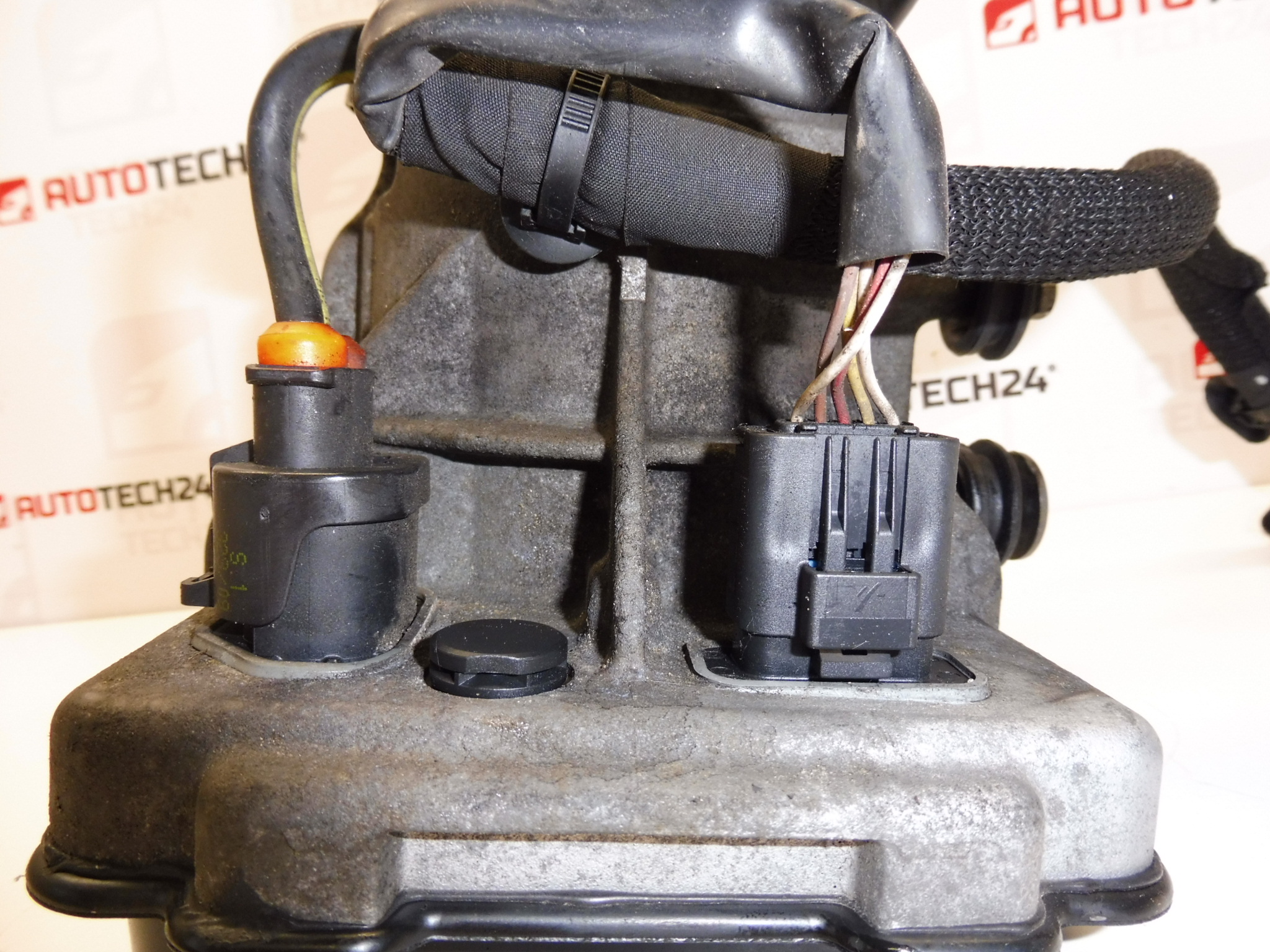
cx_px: 635
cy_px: 476
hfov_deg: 69.4
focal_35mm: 25
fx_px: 917
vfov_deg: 54.9
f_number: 3.5
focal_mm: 4.4
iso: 200
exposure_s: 1/60
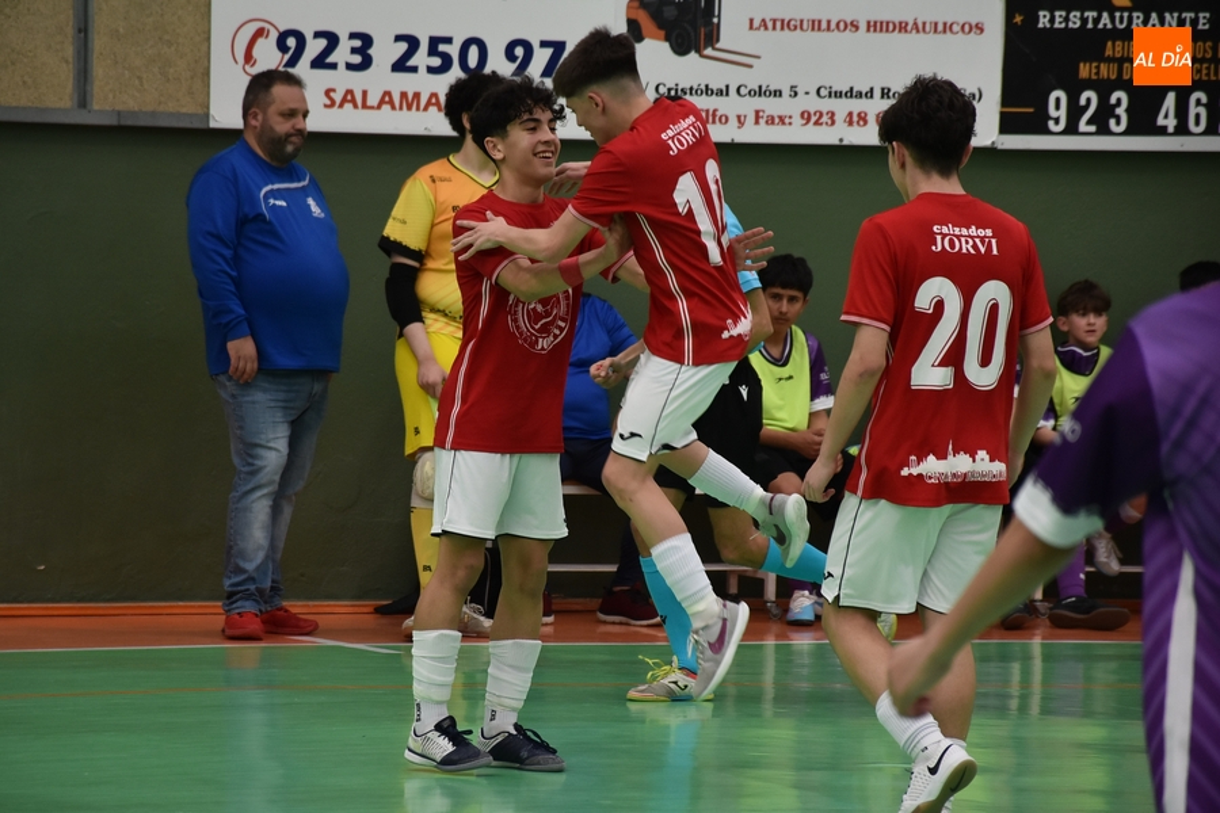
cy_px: 406
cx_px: 610
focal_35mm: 210
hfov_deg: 9.8
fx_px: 7116
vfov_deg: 6.5
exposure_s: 1/500
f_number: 5.6
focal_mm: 140
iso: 1000
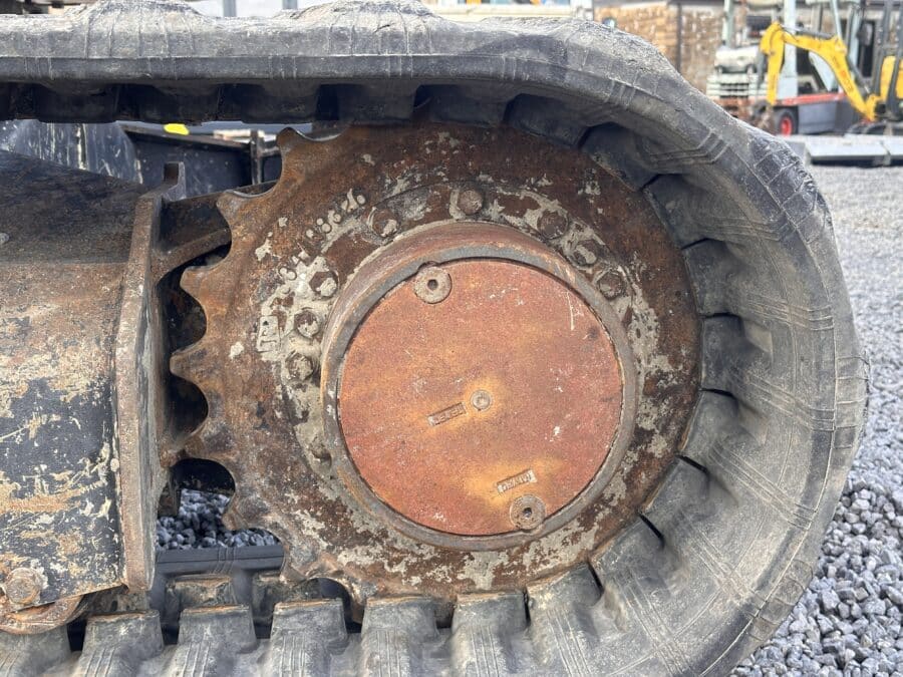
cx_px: 452
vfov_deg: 30.3
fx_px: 1252
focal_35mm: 48
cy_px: 338
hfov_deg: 39.7
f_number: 1.78
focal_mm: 6.86
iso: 80
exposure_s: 1/157
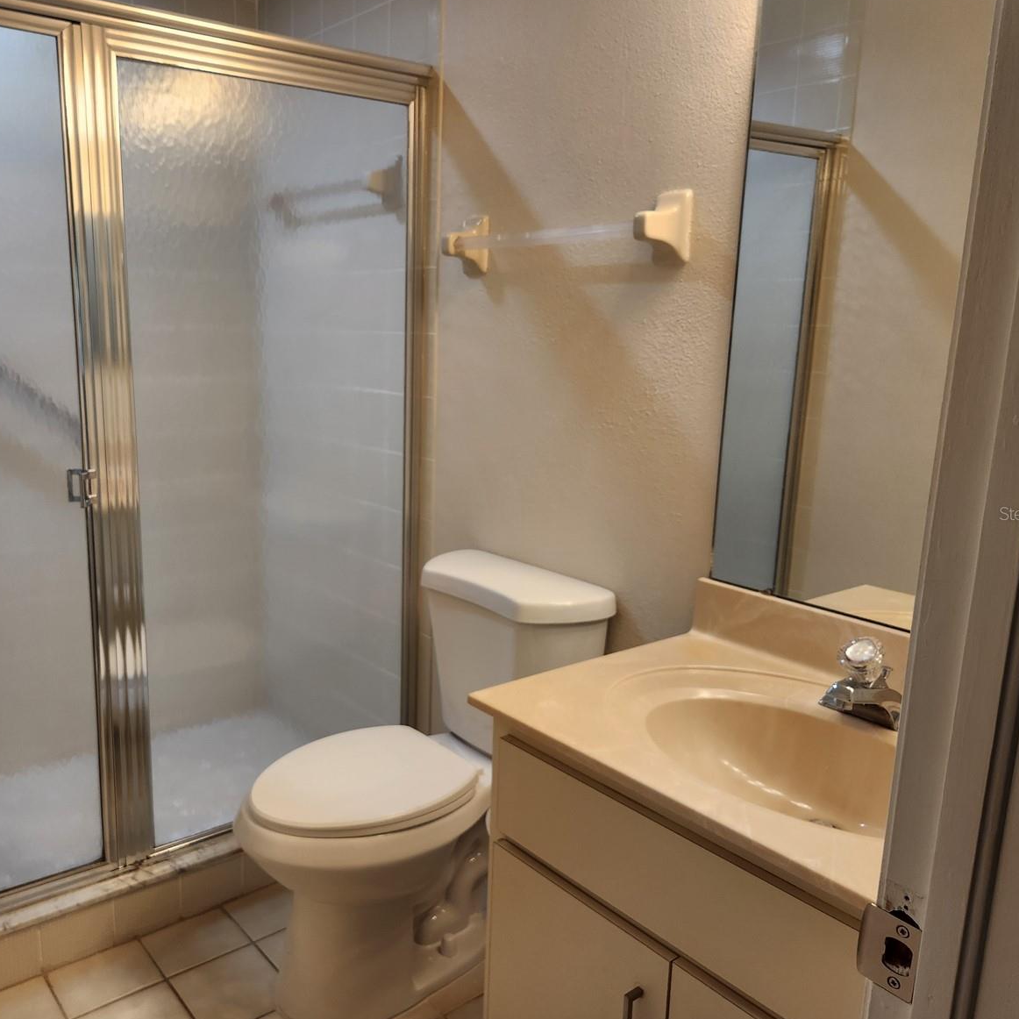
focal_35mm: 28
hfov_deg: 56.6
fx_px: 933
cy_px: 513
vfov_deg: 57.3
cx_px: 381
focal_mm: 5.4
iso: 160
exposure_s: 1/120
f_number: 1.8
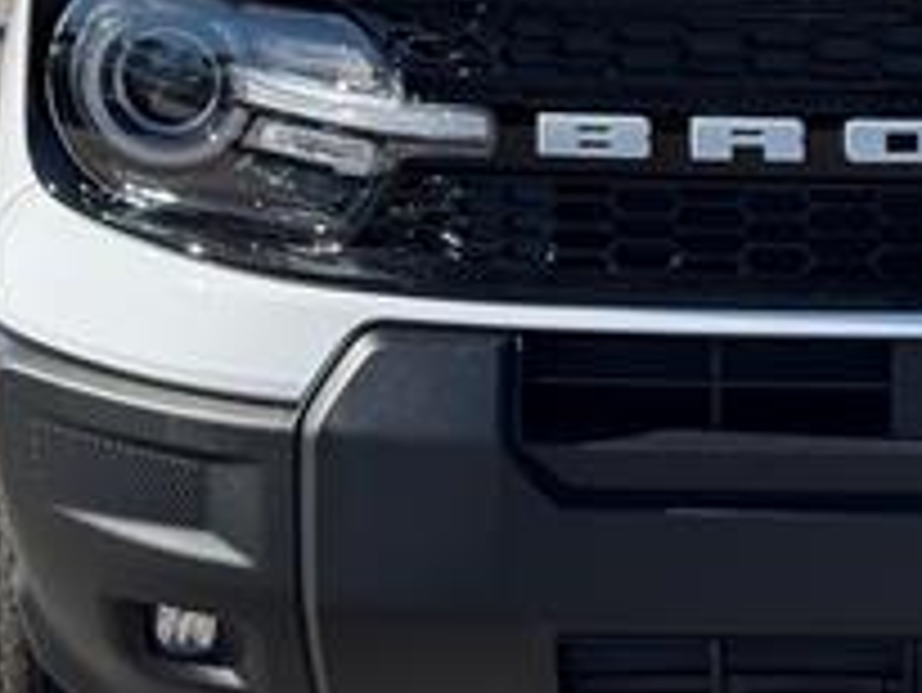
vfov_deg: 9.9
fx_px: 3998
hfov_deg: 13.0
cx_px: 953
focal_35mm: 150
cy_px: 63
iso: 64
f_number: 1.78
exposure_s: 1/4608
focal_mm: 6.76
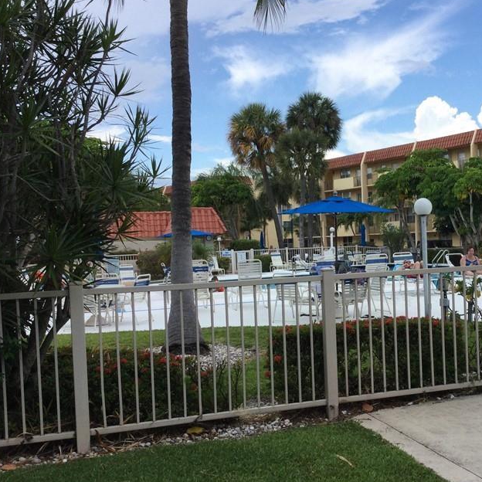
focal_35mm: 45
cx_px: 362
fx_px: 709
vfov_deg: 37.5
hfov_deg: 36.7
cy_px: 266
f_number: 2.4
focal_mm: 3.3
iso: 25
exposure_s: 1/947
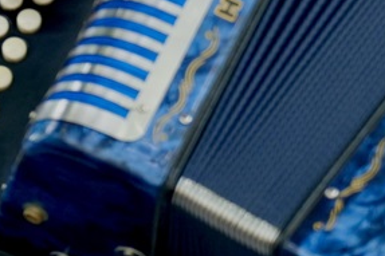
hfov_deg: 3.3
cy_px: -1
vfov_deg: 2.2
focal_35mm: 627
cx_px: 223
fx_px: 6701
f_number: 2.8
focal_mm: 200
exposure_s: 1/400
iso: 500
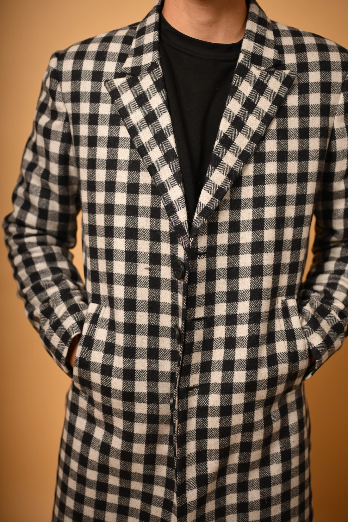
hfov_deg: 27.0
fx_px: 725
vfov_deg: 39.6
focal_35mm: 50
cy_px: 261
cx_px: 174
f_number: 2.2
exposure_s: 1/1000
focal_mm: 50
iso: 160
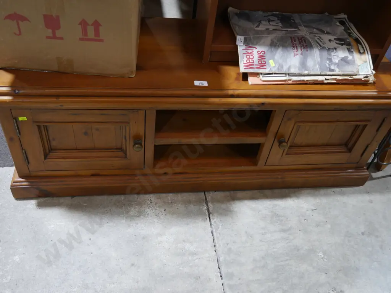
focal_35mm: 32
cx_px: 196
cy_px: 146
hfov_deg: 56.8
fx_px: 362
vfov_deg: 44.2
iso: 500
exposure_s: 1/60
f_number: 3.6
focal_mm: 16
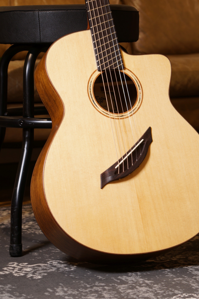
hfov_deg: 11.0
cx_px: 111
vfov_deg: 16.4
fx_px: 1036
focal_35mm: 125
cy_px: 146
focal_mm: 70
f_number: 5
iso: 100
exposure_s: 1/15
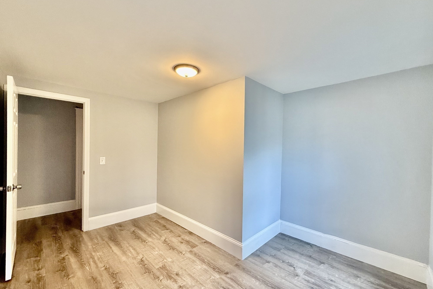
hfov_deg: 100.4
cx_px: 215
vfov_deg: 77.3
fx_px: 180
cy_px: 148
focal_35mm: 15
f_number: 2.2
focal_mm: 2.22
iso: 250
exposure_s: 1/60
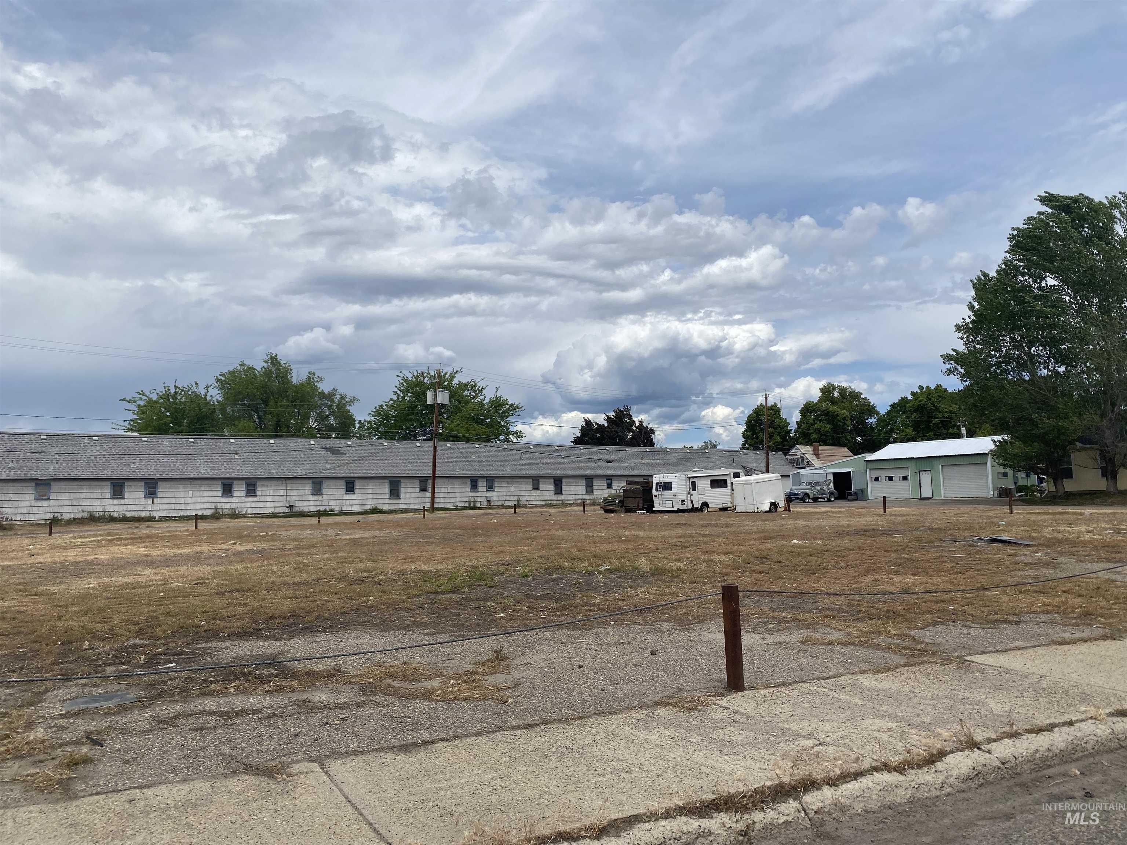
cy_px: 422
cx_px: 564
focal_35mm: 26
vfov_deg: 53.1
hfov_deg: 67.3
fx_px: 846
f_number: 1.8
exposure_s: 1/6757
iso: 32
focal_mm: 4.25
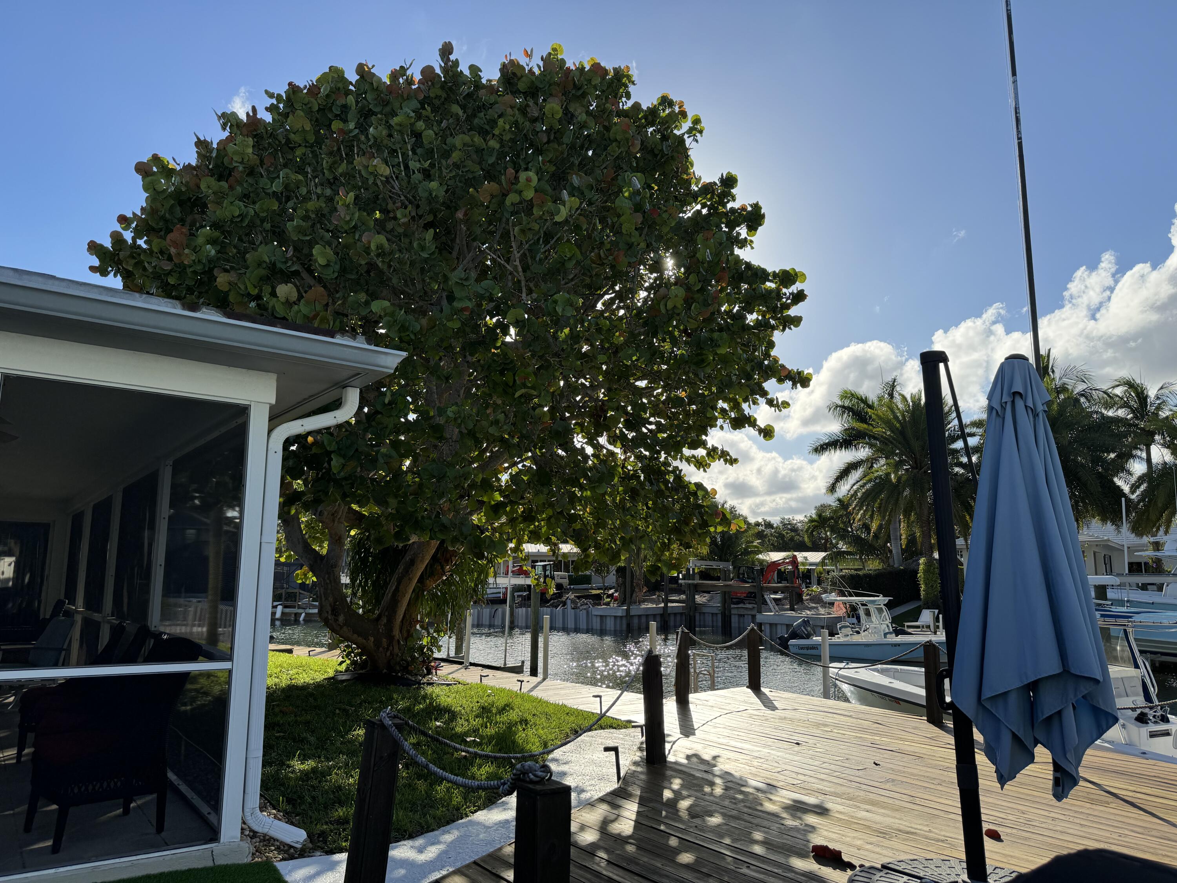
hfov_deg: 71.6
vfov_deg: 56.8
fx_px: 816
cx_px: 588
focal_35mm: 24
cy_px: 442
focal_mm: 6.86
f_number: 1.78
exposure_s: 1/4950
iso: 80
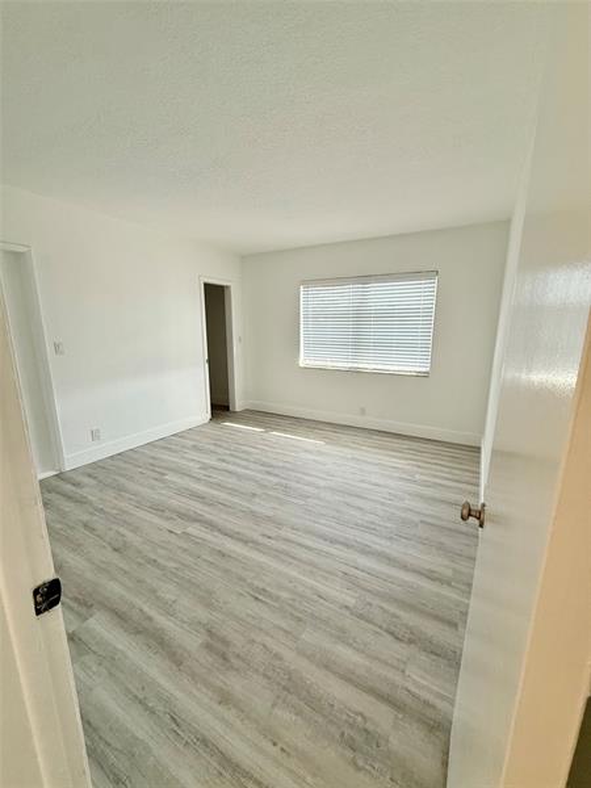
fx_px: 319
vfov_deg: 102.1
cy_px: 394
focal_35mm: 14
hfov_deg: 85.7
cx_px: 296
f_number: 2.2
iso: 125
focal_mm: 2.22
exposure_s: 1/120
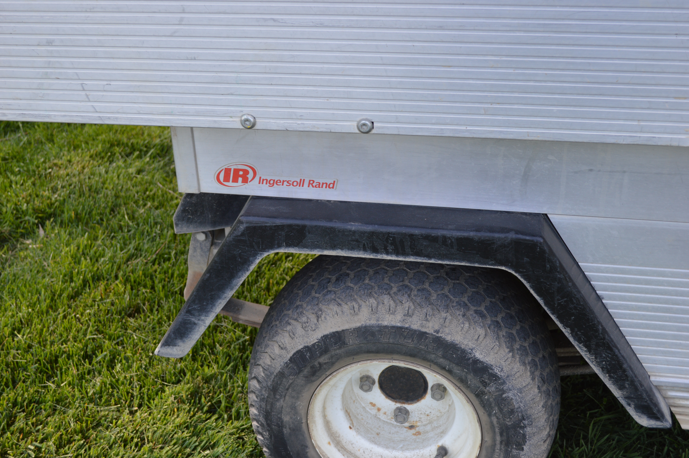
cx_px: 344
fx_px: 918
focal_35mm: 48
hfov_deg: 41.1
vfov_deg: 28.0
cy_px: 229
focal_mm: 32
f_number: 5.6
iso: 200
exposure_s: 1/125
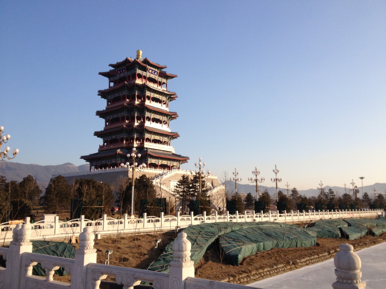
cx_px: 193
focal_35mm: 35
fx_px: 390
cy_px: 144
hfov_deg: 52.6
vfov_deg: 40.7
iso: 64
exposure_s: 1/1175
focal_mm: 4.28
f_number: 2.4
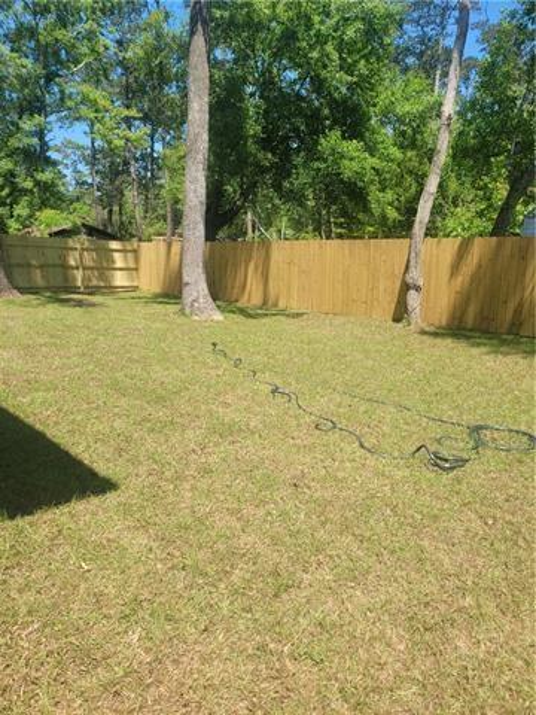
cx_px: 268
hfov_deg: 53.1
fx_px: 537
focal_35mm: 26
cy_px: 358
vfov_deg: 67.3
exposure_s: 1/1472
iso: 40
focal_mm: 5
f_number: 1.8
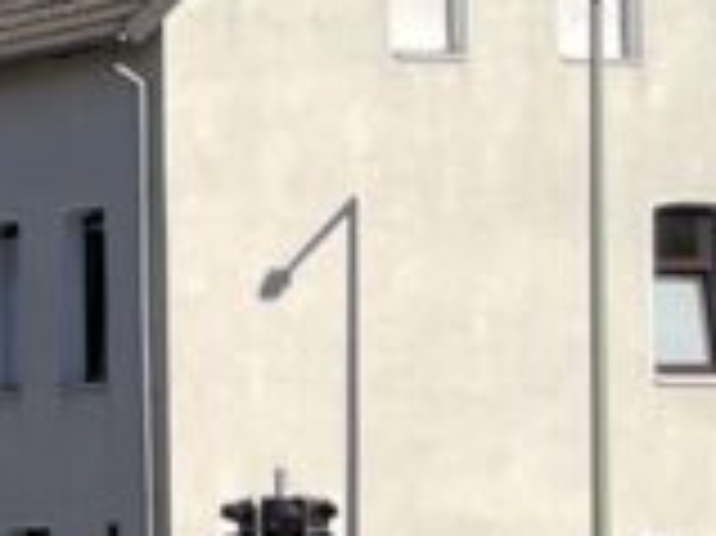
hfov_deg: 8.9
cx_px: -1171
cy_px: 536
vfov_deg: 7.5
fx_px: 4051
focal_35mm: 196
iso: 32
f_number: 1.6
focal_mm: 4.2
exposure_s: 1/3040
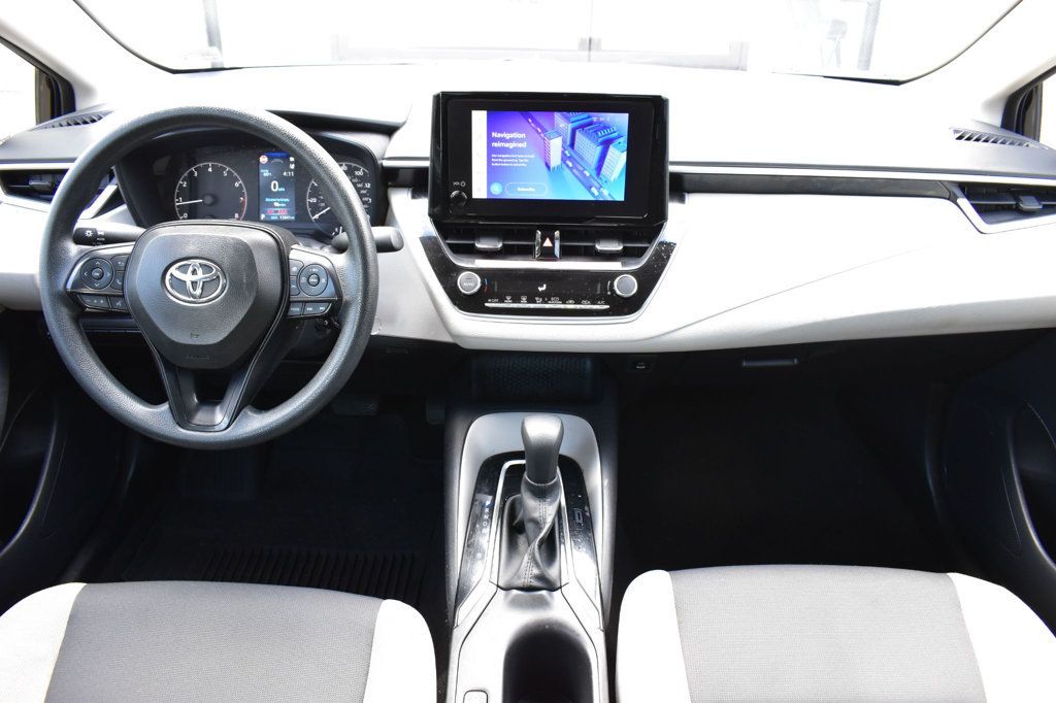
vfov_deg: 47.9
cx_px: 528
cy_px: 352
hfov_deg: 67.4
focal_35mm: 27
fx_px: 792
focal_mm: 18
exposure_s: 1/15
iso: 1250
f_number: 6.3
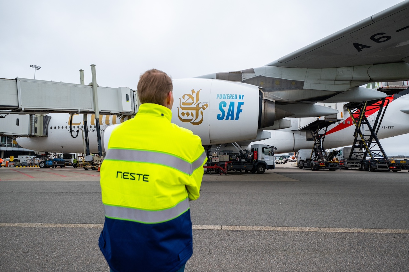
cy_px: 136
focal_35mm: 22
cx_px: 204
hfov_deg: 78.6
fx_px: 250
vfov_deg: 57.2
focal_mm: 14.9
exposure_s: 1/2000
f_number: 2.8
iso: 500
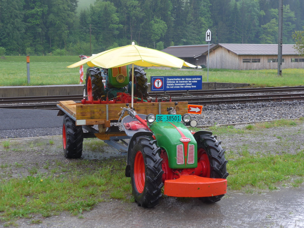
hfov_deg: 32.7
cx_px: 152
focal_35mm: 59
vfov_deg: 24.8
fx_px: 518
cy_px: 114
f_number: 3.5
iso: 80
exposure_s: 1/80
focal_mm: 12
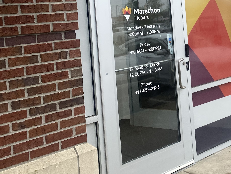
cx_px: 239
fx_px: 387
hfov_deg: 30.5
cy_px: 1
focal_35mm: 58
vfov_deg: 24.2
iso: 32
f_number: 1.8
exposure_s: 1/241
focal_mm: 4.25
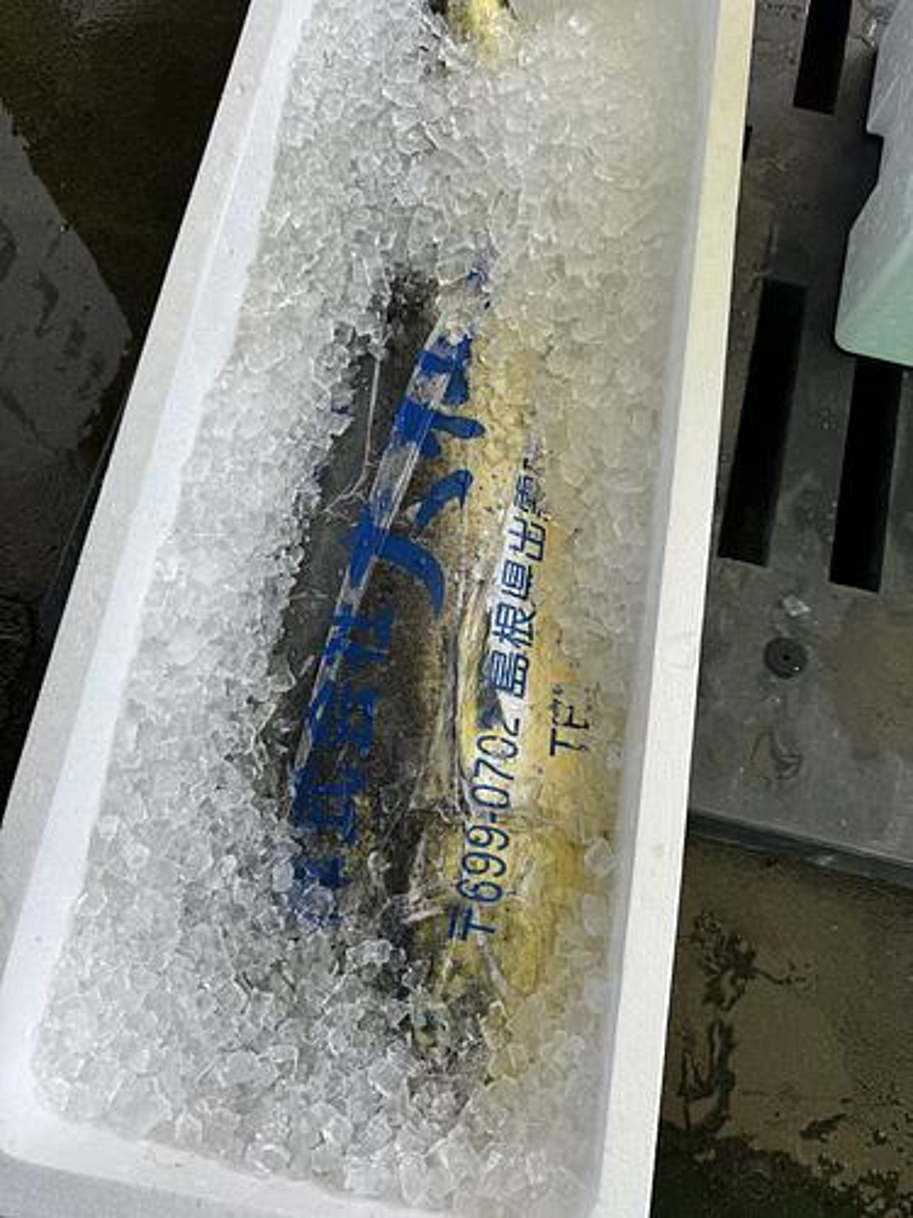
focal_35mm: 24
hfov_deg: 56.8
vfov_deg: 71.6
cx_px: 456
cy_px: 609
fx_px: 844
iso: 80
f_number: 1.78
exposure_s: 1/685
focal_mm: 6.76
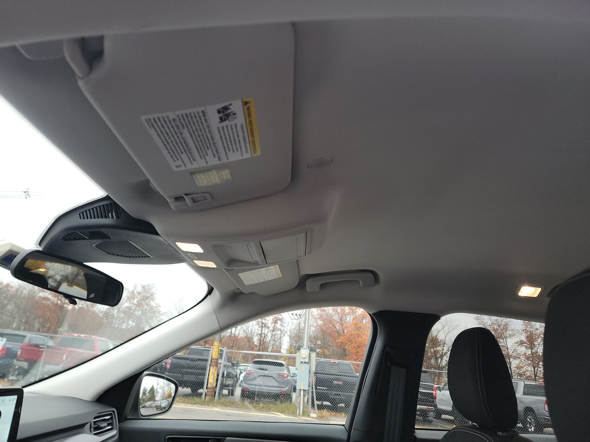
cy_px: 221
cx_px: 295
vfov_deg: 56.8
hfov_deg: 71.6
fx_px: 409
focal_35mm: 24
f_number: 1.8
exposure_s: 1/59
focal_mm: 6.7
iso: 111
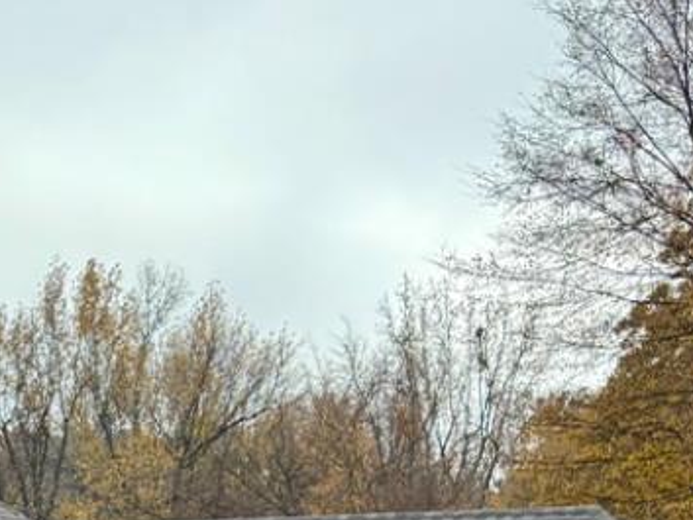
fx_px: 2043
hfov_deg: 17.0
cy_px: 913
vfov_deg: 13.2
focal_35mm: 102
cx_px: -414
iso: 100
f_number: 1.78
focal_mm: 6.76
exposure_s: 1/2169
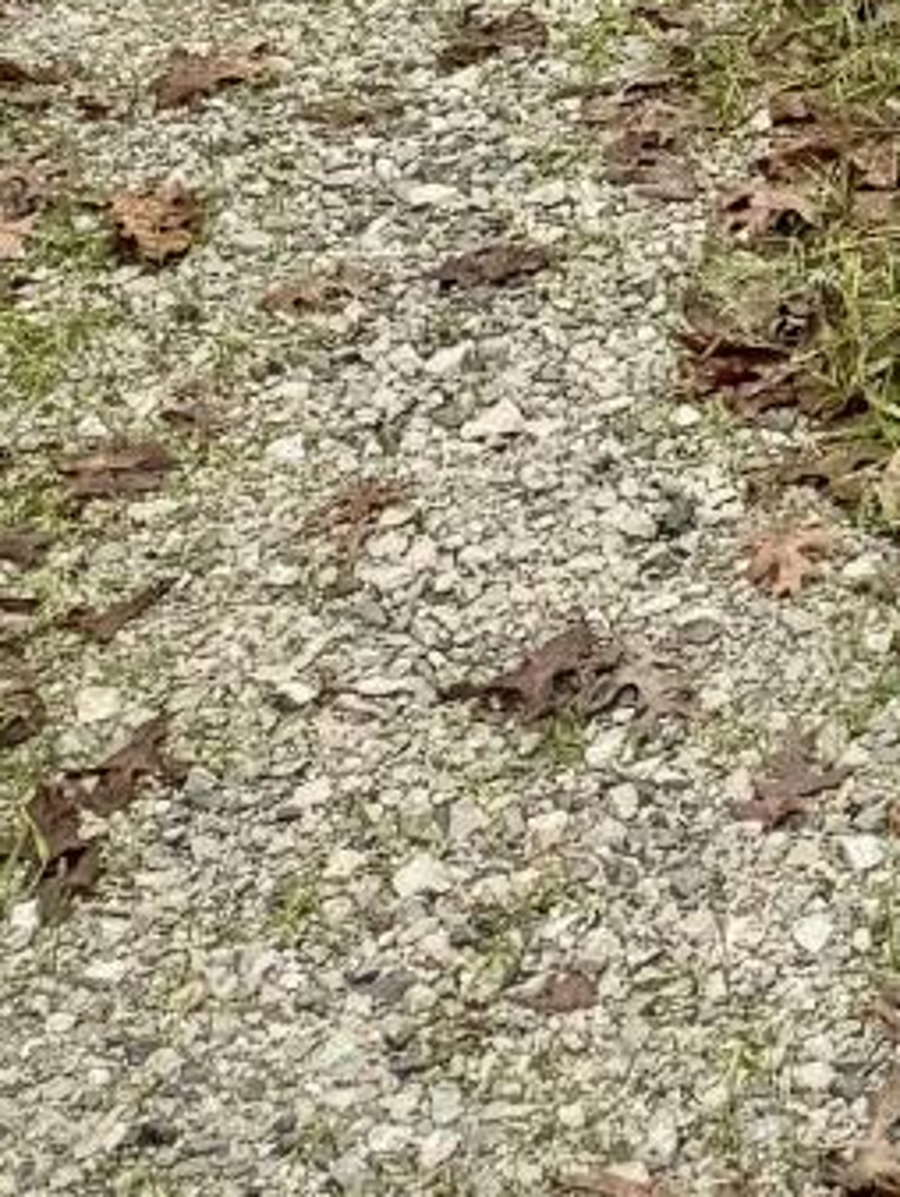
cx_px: 1559
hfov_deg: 10.0
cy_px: -1834
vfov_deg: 11.2
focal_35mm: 142
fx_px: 4916
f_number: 1.78
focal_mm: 6.76
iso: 80
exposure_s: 1/510
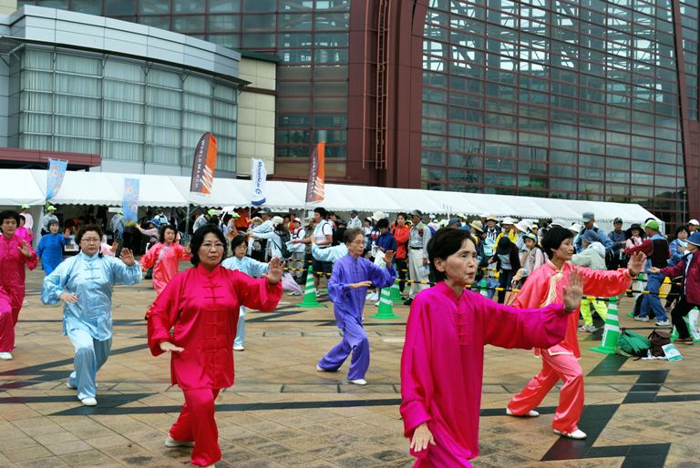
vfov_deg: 32.0
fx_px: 818
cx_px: 350
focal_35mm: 42
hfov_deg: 46.4
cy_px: 234
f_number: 6.3
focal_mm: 28
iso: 100
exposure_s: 1/160
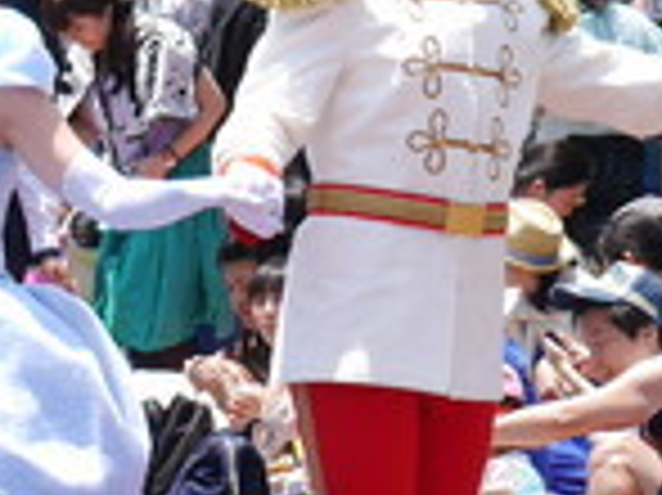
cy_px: 459
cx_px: -437
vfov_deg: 3.2
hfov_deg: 4.3
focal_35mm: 461
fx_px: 8809
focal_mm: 53
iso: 160
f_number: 5.6
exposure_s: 1/320
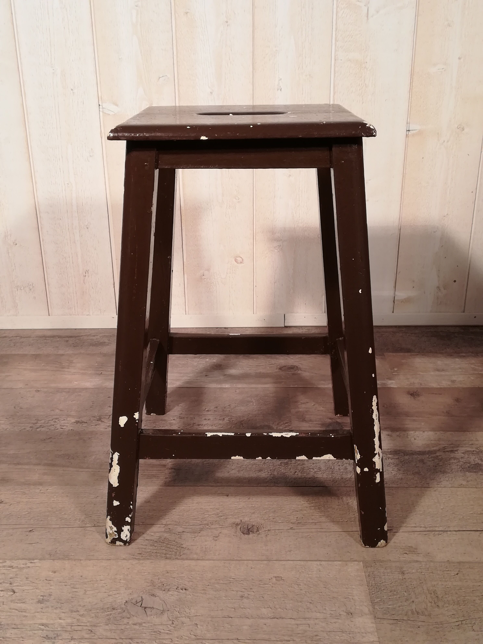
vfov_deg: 54.0
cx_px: 242
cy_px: 322
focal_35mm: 34
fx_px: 633
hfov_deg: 41.8
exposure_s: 1/100
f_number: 2.2
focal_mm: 3.83
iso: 80
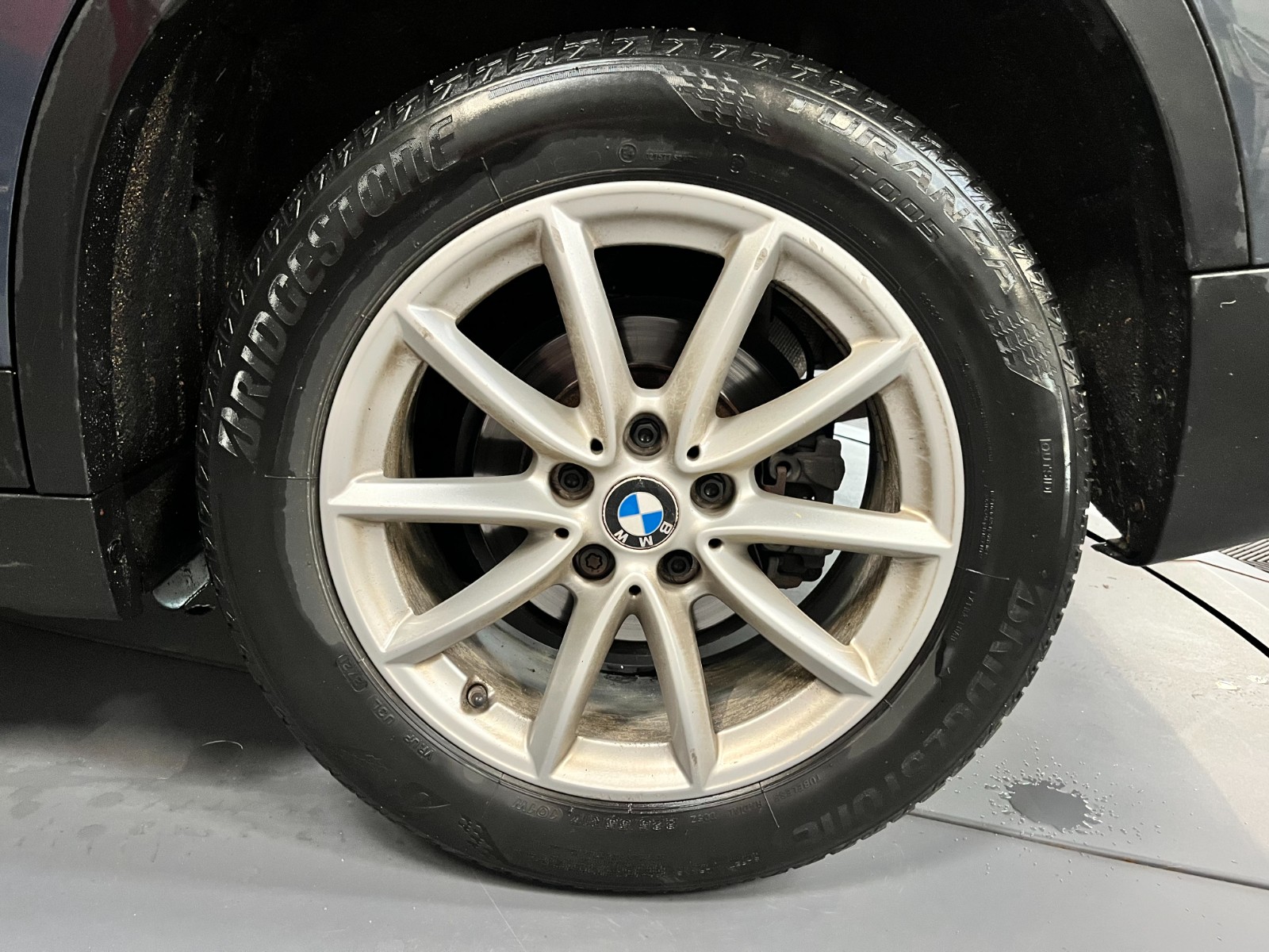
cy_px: 476
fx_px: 953
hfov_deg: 67.3
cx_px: 634
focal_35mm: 26
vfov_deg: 53.1
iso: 400
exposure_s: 1/33
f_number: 1.6
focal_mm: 5.1
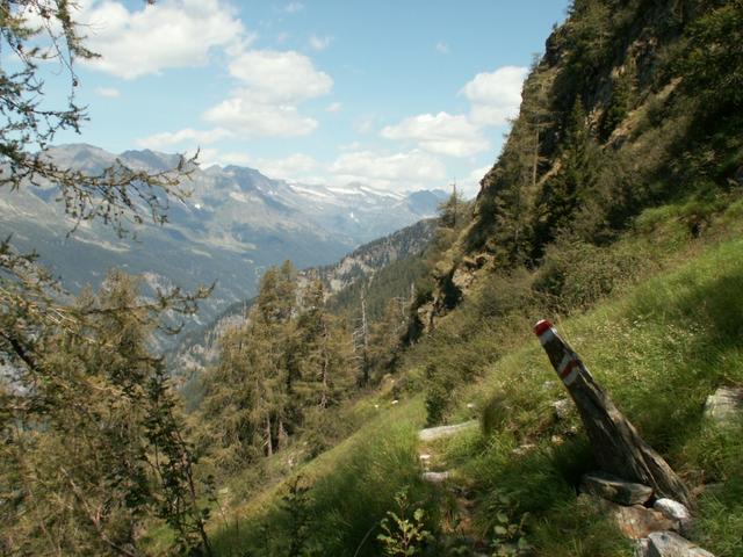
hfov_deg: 52.6
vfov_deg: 40.7
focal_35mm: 35
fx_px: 751
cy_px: 278
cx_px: 372
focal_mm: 5.86
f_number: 6.3
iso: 50
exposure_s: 1/160
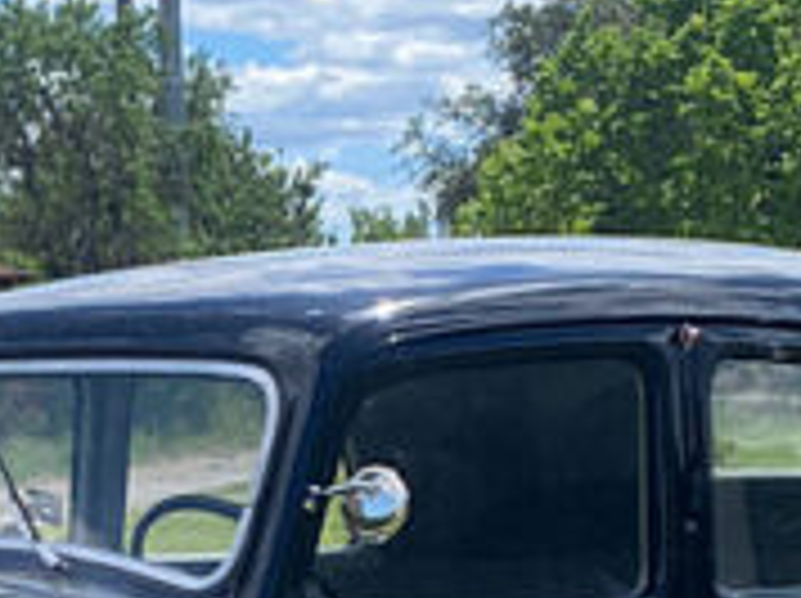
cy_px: 886
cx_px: 90
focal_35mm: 117
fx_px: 2704
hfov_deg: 16.6
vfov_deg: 12.1
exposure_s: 1/2410
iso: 32
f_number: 1.8
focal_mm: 4.25
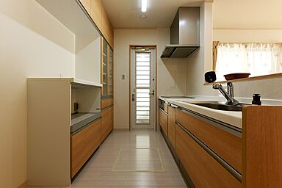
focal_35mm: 16
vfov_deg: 73.7
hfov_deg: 96.7
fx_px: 125
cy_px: 94
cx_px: 141
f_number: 16
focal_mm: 16
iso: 200
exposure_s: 1/10
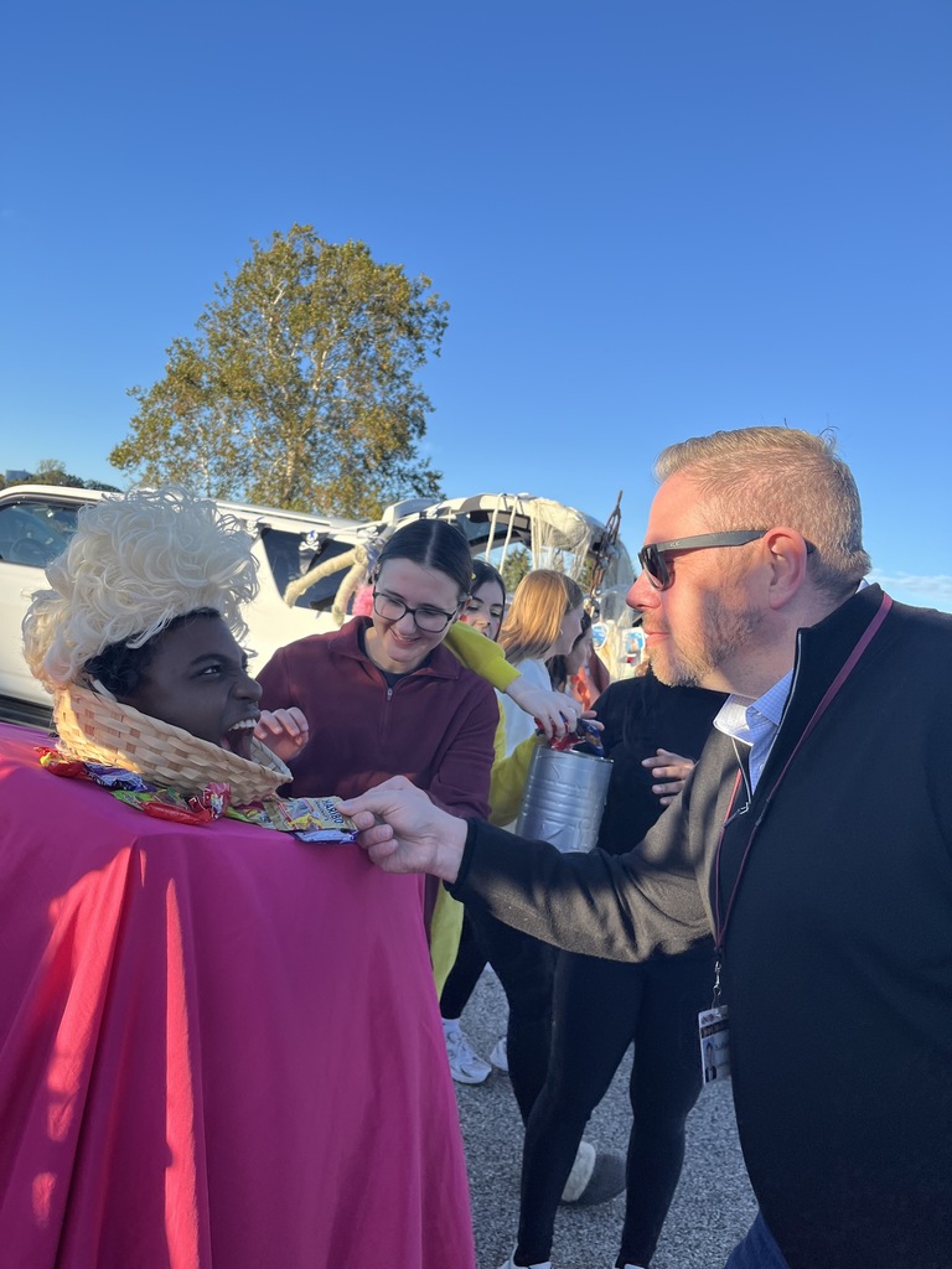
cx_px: 476
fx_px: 953
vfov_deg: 67.3
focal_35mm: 26
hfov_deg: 53.1
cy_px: 634
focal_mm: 5.1
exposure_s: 1/1186
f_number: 1.6
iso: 50
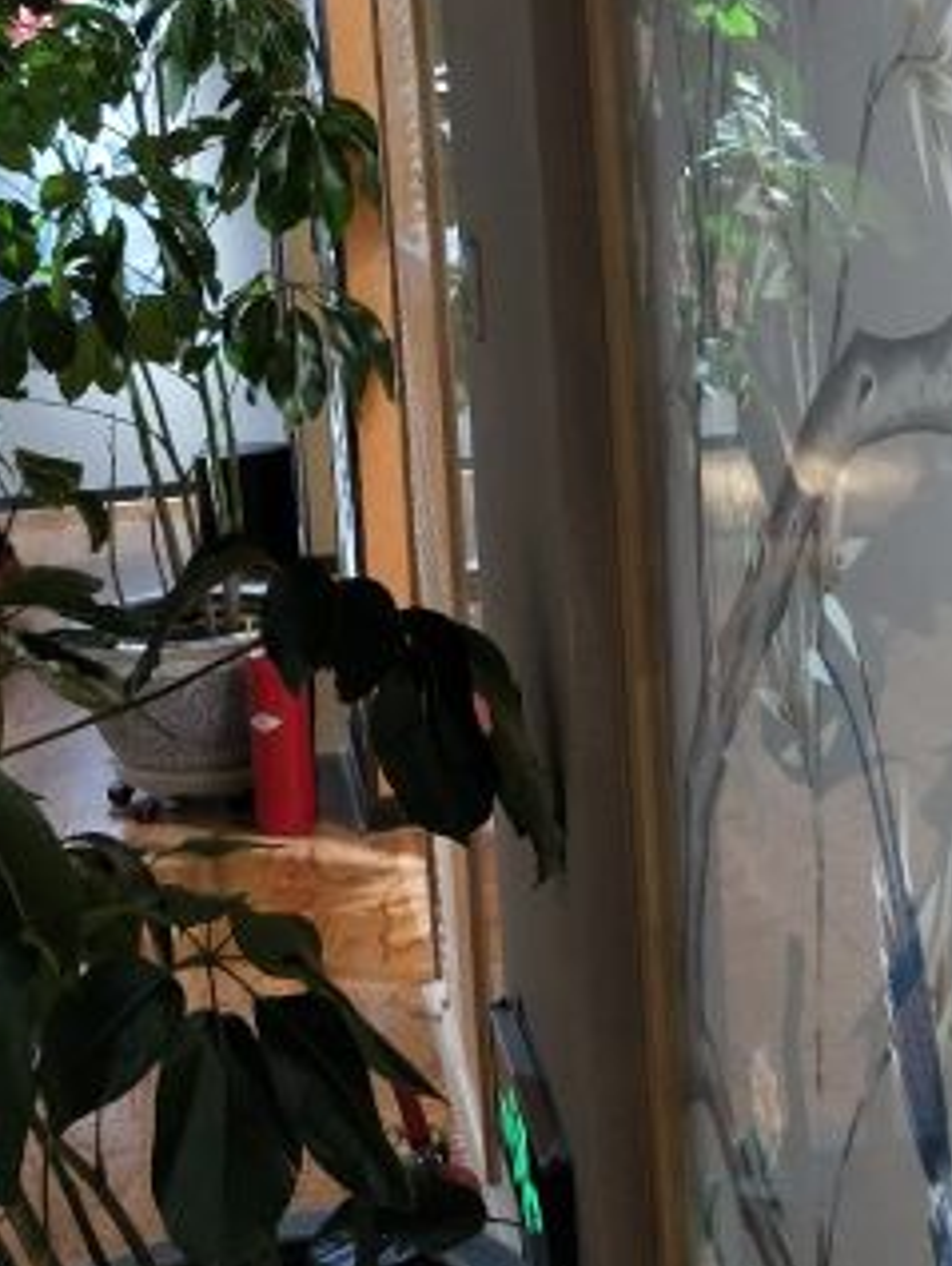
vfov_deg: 34.3
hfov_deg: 26.0
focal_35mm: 55
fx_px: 2014
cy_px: 334
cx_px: 787
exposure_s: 1/33
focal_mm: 4.27
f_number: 1.7
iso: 245
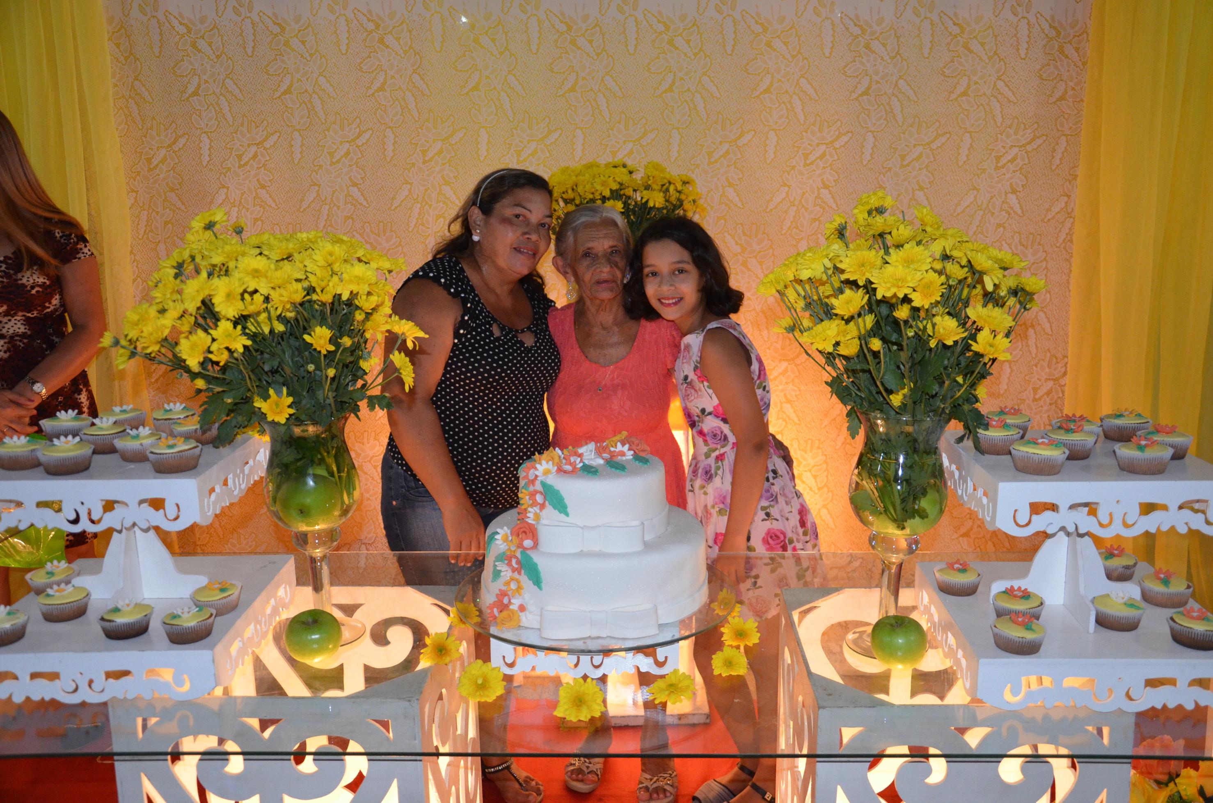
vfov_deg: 39.8
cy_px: 402
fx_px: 1110
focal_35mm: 33
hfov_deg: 57.3
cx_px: 606
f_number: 3.8
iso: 2000
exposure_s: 1/60
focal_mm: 22
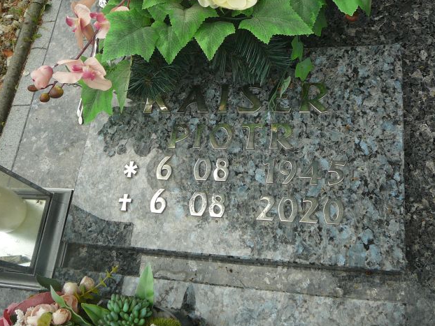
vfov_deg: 39.7
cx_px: 220
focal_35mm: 36
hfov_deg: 51.3
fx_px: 453
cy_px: 166
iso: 80
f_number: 2.8
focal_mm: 5.2
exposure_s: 1/640
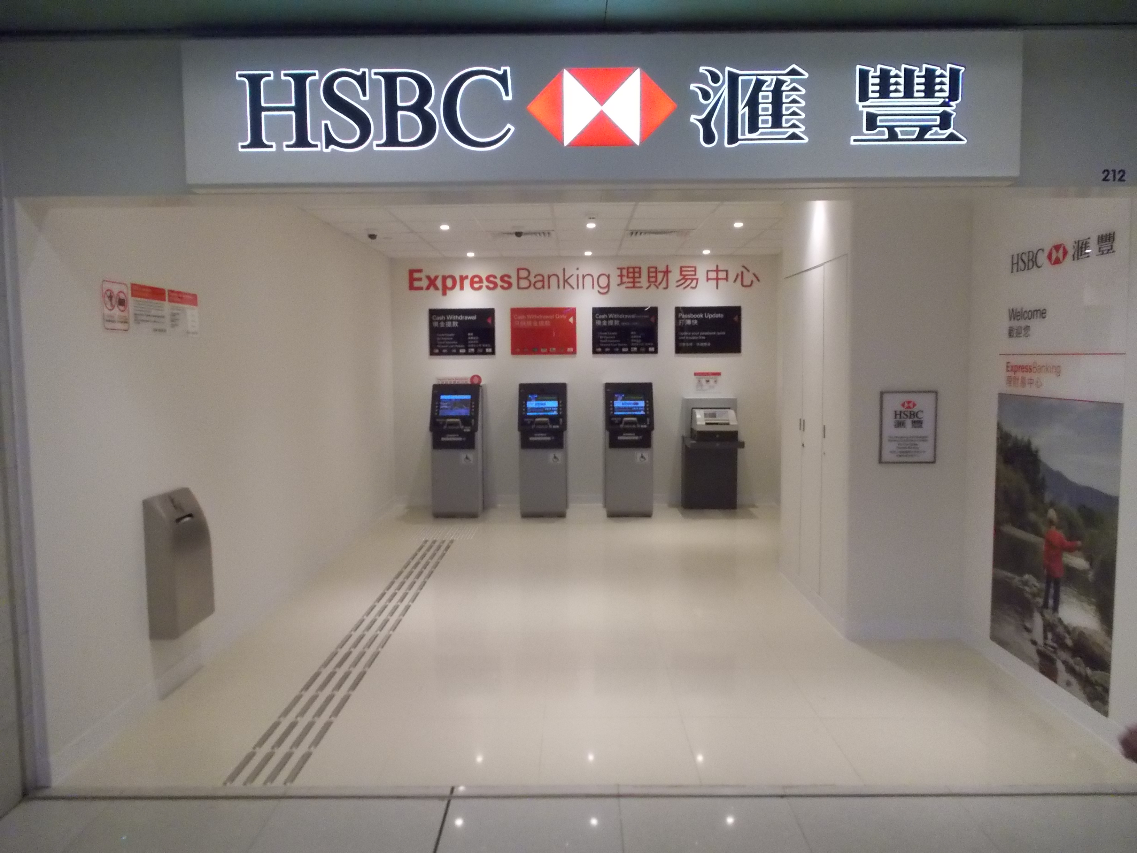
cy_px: 426
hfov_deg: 67.3
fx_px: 854
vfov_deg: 53.1
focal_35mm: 26
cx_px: 568
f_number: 3.2
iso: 640
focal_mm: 4.6
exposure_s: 1/125
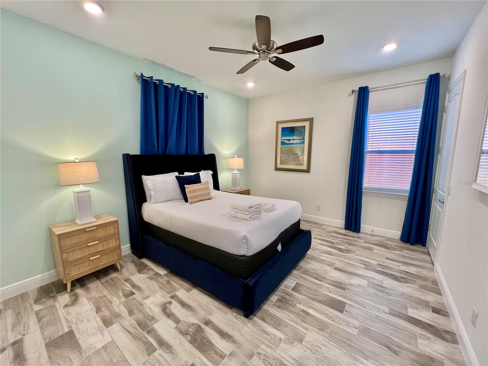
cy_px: 183
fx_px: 183
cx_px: 244
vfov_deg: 89.9
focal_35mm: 13
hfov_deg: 106.2
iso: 250
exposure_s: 1/120
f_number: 1.8
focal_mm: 1.57
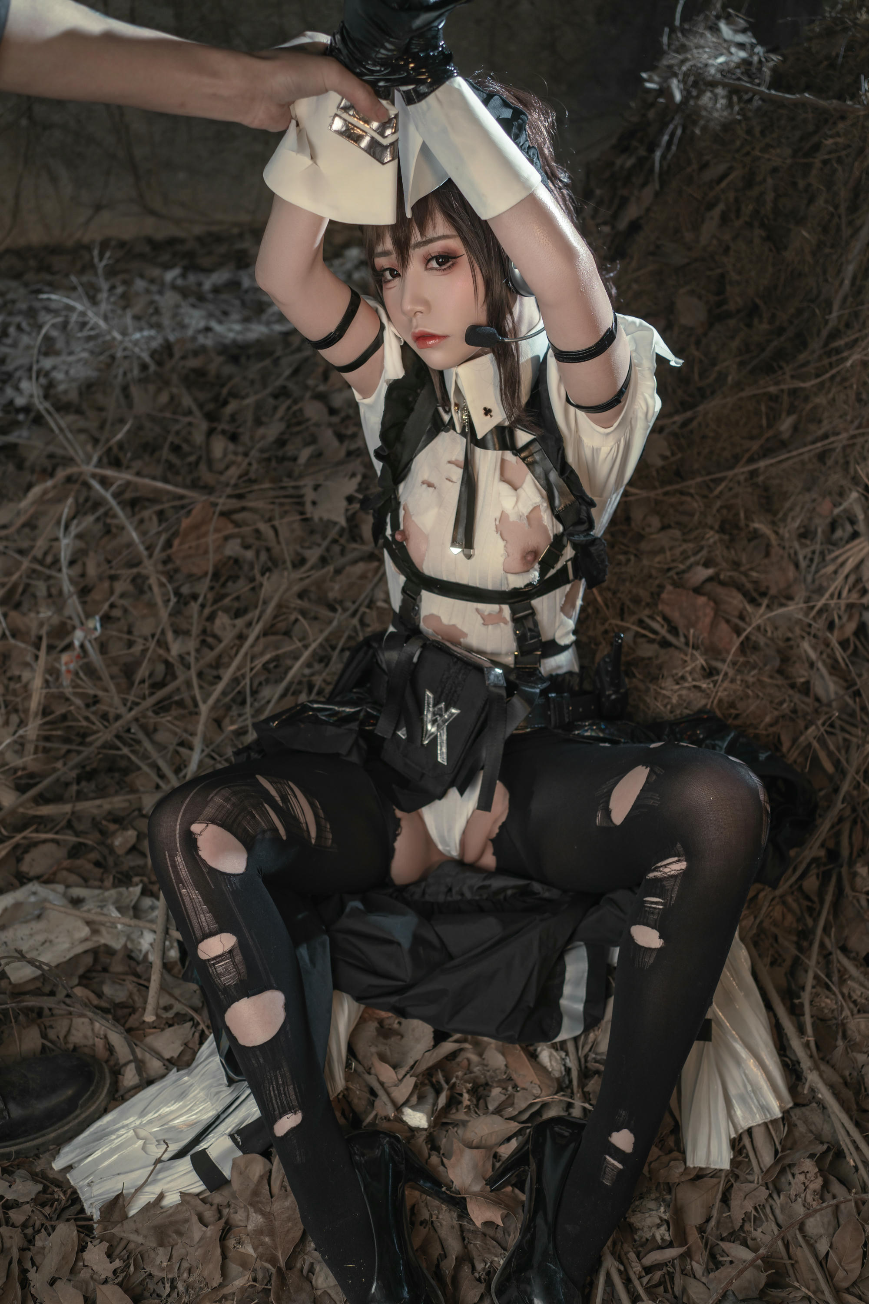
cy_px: 652
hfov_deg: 37.9
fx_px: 1267
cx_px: 434
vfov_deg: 54.4
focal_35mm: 35
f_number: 3.2
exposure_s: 1/30
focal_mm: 35
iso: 200
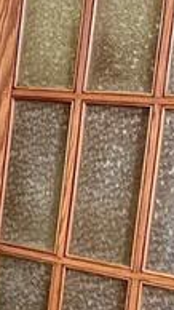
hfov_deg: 12.7
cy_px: 157
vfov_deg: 26.9
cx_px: -206
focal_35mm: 79
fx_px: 649
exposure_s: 1/60
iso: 320
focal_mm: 1.57
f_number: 1.8
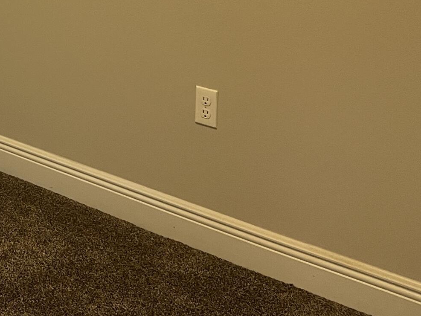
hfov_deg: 20.9
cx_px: -216
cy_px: -145
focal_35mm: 79
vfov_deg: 17.1
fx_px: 961
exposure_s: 1/60
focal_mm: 5.1
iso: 125
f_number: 1.6
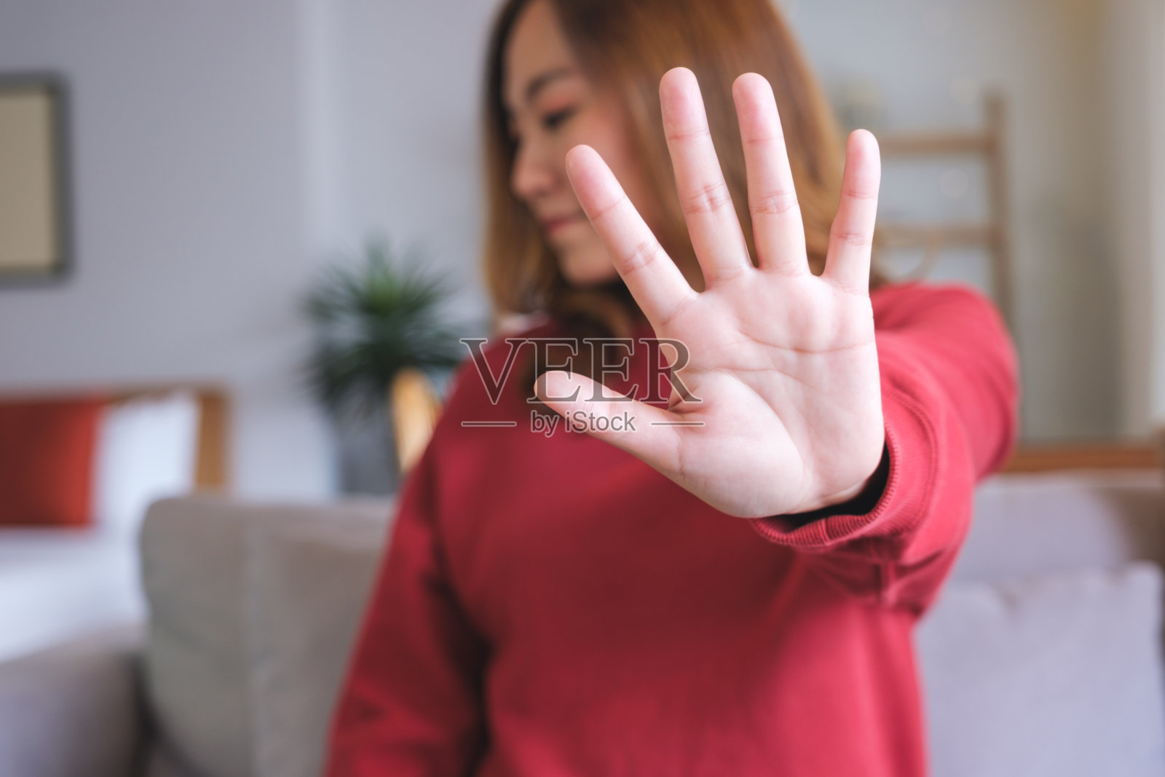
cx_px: 582
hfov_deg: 39.6
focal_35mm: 50
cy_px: 388
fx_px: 1618
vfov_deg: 27.0
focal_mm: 33.2
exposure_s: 1/50
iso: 160
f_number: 2.8
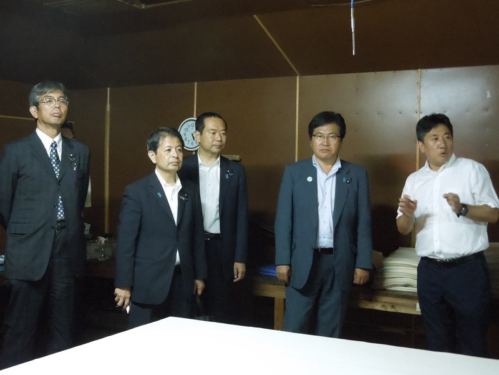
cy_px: 188
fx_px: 620
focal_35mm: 43
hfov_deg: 43.9
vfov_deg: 33.6
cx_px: 250
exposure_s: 1/15
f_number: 3.9
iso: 2000
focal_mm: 7.8
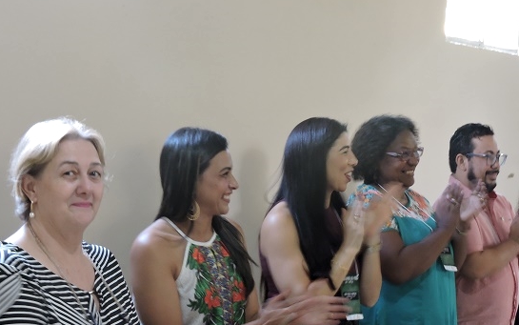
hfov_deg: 27.8
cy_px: 239
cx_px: 287
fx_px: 1047
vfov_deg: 17.5
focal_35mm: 74
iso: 450
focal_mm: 9.9
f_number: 4
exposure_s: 1/8
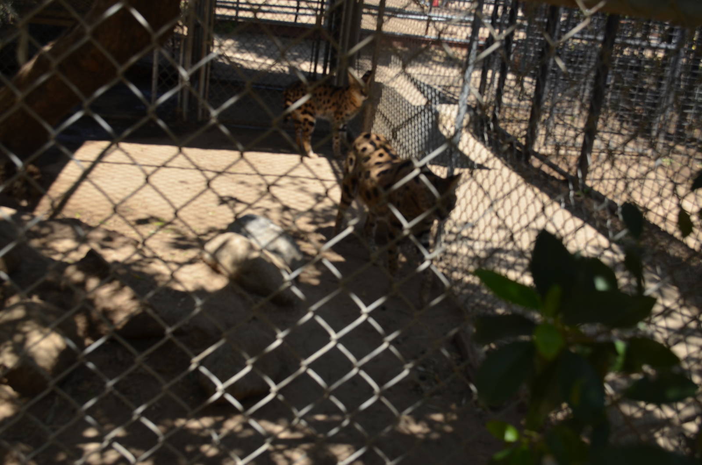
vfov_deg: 34.1
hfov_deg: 49.6
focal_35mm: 39
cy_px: 232
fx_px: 759
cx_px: 351
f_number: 8
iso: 200
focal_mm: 26
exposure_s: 1/250
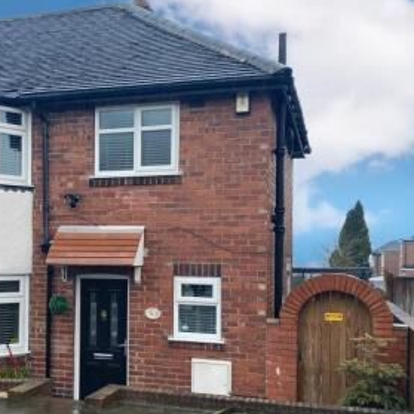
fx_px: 649
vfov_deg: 35.2
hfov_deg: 34.2
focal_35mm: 48
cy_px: 247
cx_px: 78
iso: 100
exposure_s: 1/121
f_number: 1.8
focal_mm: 4.25
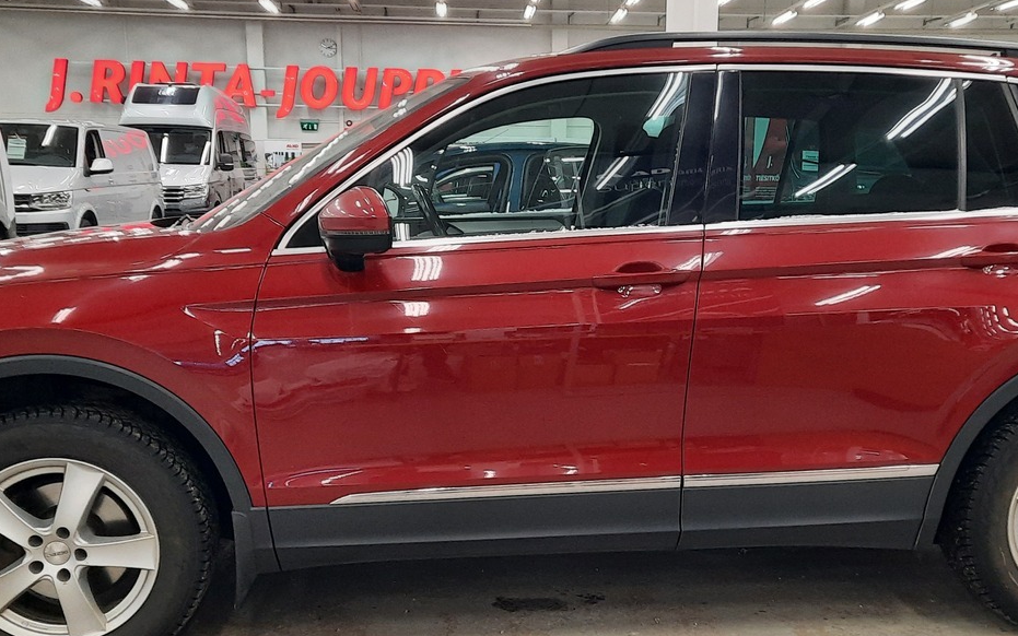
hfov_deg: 48.2
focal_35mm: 41
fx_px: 1138
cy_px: 405
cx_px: 536
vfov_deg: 31.1
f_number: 2
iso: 320
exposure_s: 1/60
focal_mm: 4.6
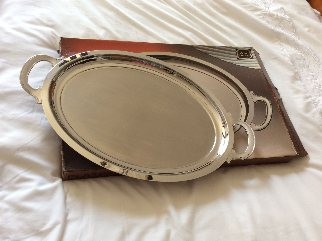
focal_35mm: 32
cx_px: 161
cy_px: 120
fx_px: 297
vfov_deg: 44.1
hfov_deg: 56.9
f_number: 2.4
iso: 40
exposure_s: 1/25
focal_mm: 3.3
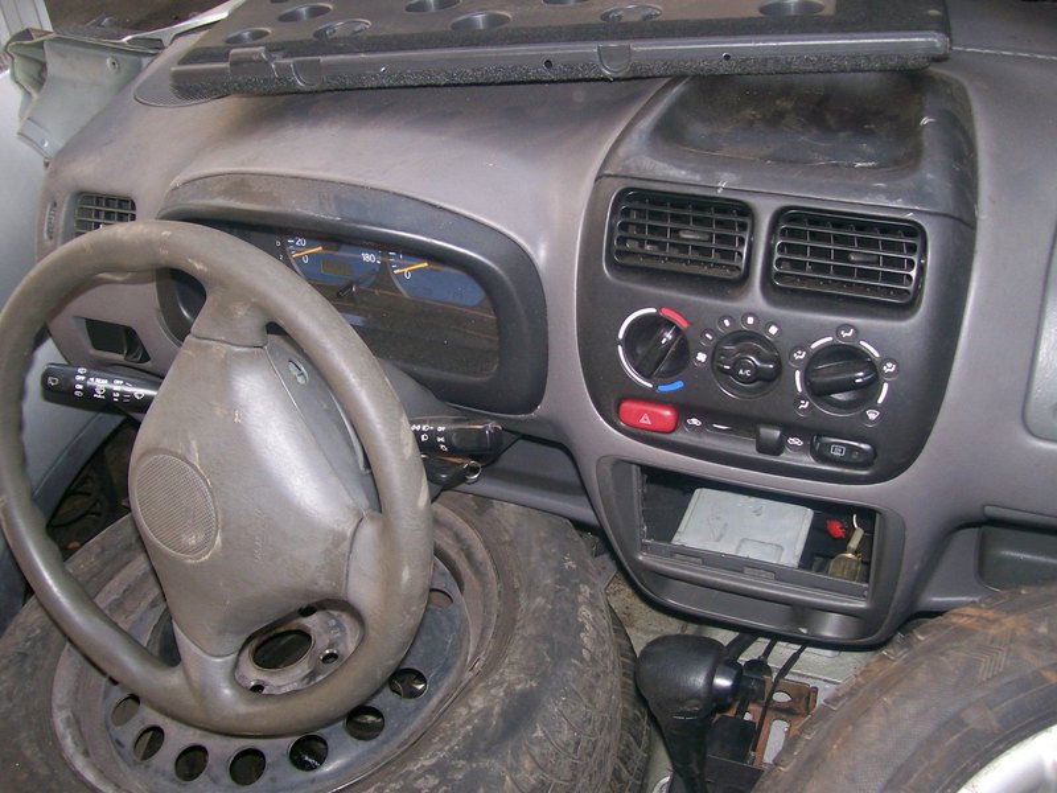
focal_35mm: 36
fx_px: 1099
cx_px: 528
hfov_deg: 51.4
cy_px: 396
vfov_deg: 39.7
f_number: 2.7
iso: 80
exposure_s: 1/64
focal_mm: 6
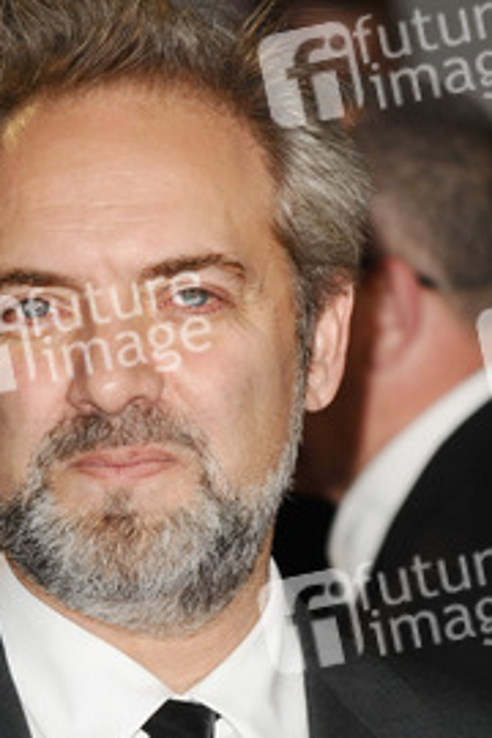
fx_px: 5473
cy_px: 473
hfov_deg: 5.1
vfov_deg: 7.7
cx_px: 152
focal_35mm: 267
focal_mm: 120
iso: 320
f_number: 5.6
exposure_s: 1/200
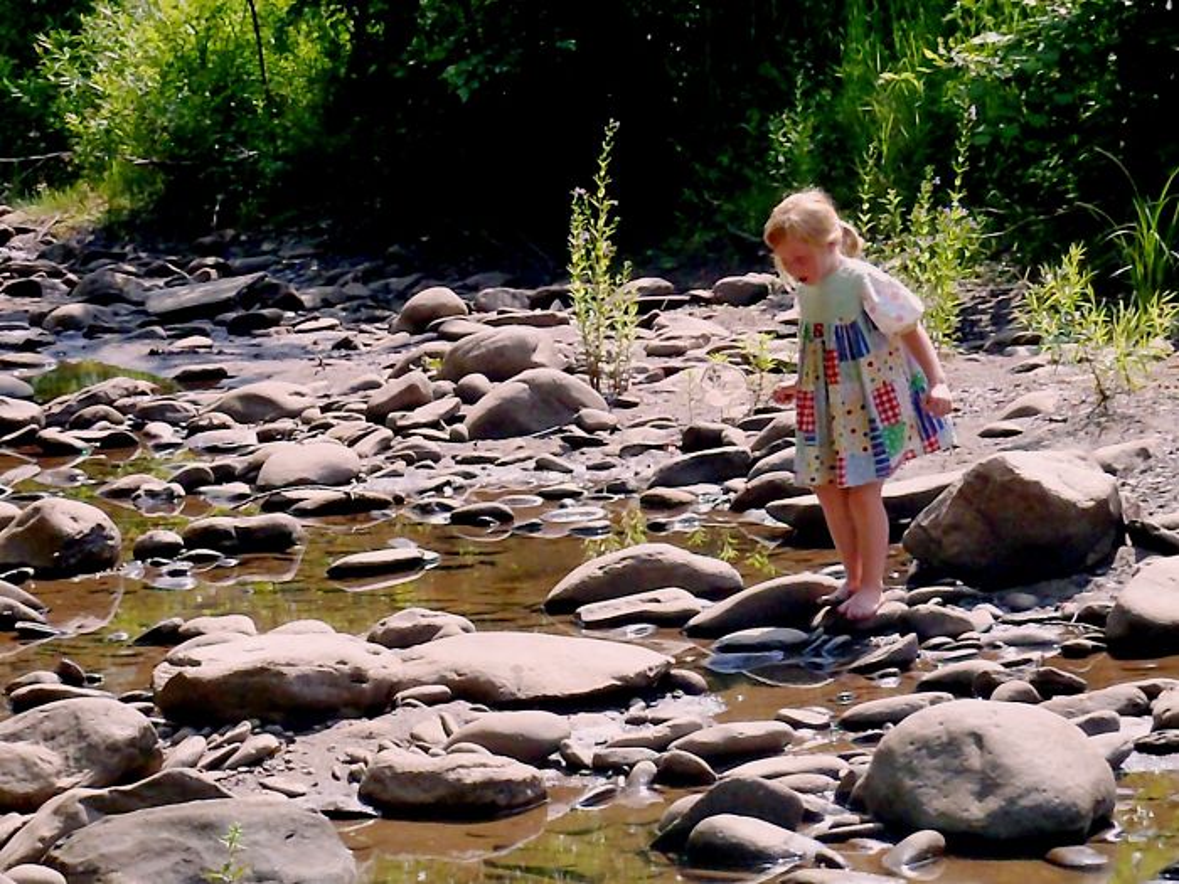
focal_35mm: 111
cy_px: 442
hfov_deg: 17.7
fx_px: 3781
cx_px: 590
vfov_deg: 13.3
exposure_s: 1/1000
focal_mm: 19.85
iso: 800
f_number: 5.2
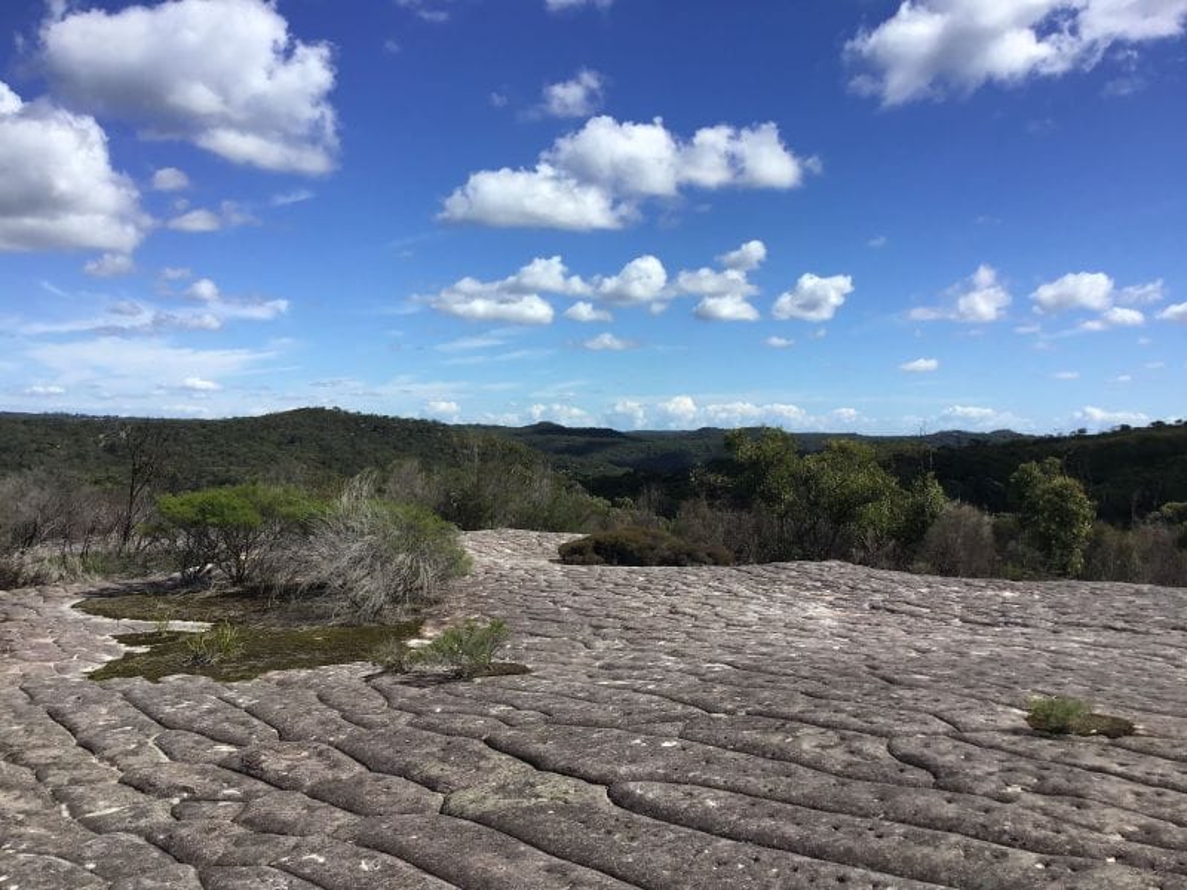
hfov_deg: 58.4
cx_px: 594
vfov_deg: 45.4
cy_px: 445
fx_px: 1063
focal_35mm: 31
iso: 25
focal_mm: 3.3
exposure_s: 1/1631
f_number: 2.4
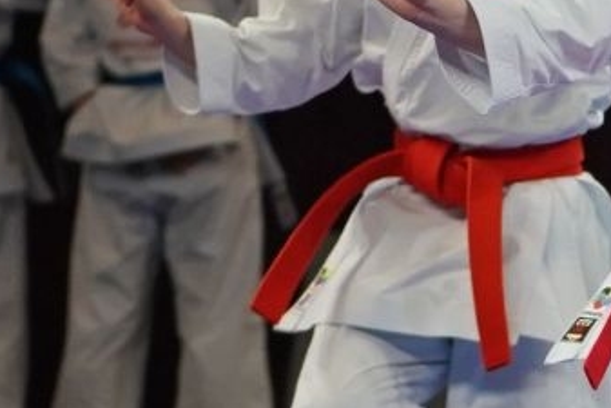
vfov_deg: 2.5
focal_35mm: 561
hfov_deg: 3.6
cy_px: 170
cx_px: 1583
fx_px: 9525
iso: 1250
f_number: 2.8
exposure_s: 1/1000
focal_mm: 70
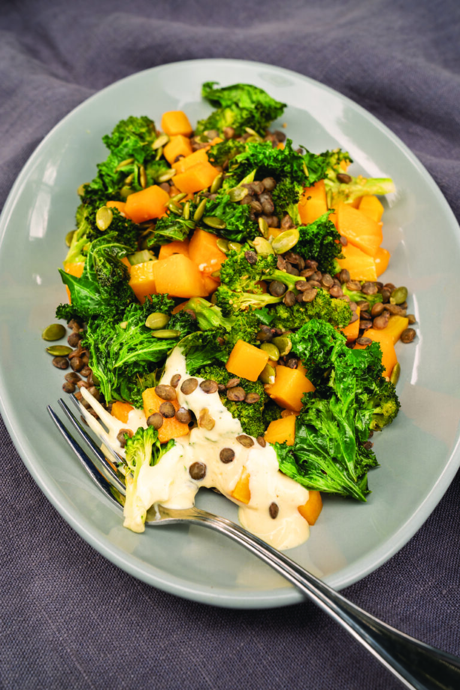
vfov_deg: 41.1
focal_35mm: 48
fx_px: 920
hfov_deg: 28.1
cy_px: 345
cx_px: 230
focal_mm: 48
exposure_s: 1/25
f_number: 10
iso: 100
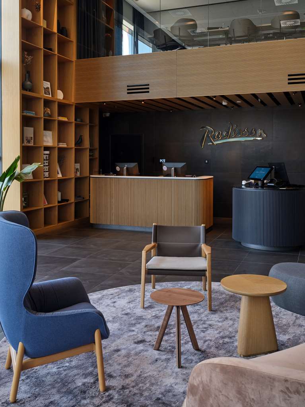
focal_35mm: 36
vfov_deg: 51.4
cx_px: 152
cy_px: 204
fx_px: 423
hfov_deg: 39.6
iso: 1000
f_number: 14
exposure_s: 1/25
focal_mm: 45
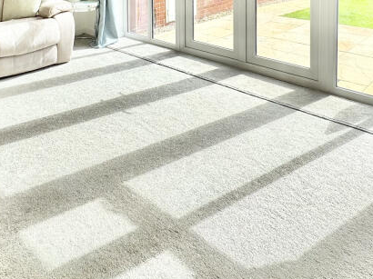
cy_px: -44
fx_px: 377
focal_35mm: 35
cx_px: 143
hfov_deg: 52.2
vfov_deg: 34.0
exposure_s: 1/641
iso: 40
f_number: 2.2
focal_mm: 2.22
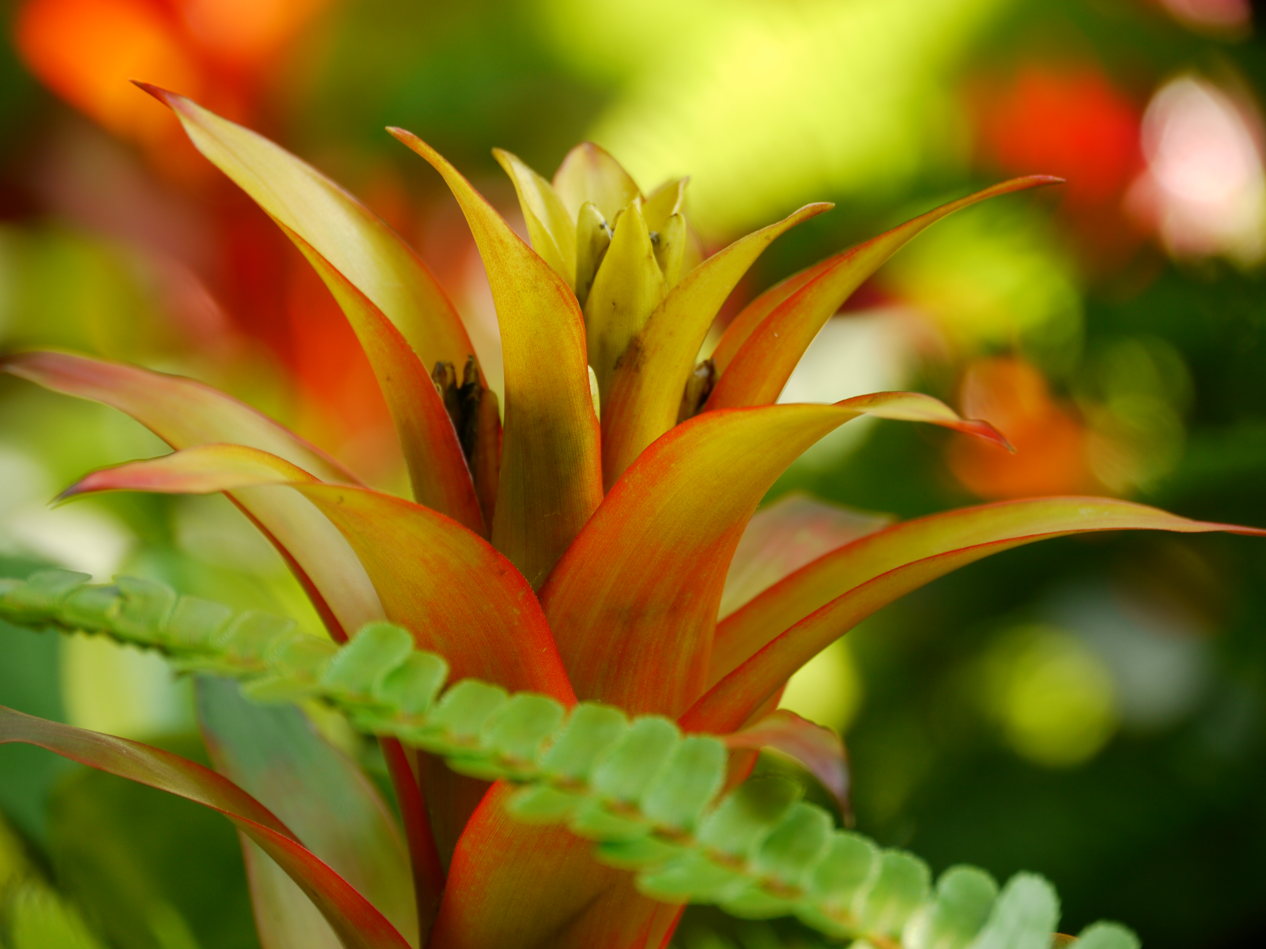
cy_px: 474
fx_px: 10240
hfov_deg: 7.1
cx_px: 633
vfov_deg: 5.3
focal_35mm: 280
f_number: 5.8
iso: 100
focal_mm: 140
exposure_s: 1/40
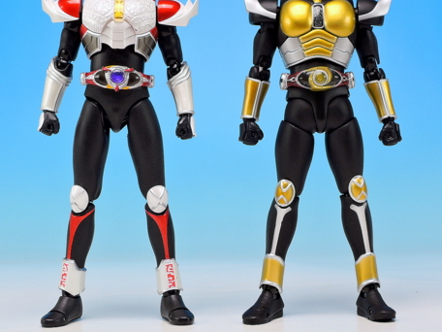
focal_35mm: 79
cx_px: 227
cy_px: 118
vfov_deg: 18.6
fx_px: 1009
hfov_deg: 24.7
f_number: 6.5
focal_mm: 12.8
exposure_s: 1/1.6
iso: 80
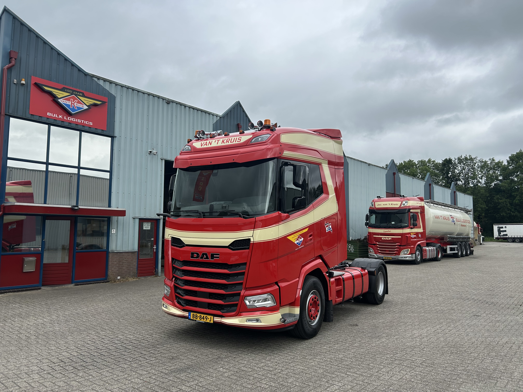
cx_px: 262
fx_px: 393
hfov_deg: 67.3
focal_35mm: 26
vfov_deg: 53.1
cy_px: 196
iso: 50
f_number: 1.5
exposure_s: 1/3831
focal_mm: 5.7
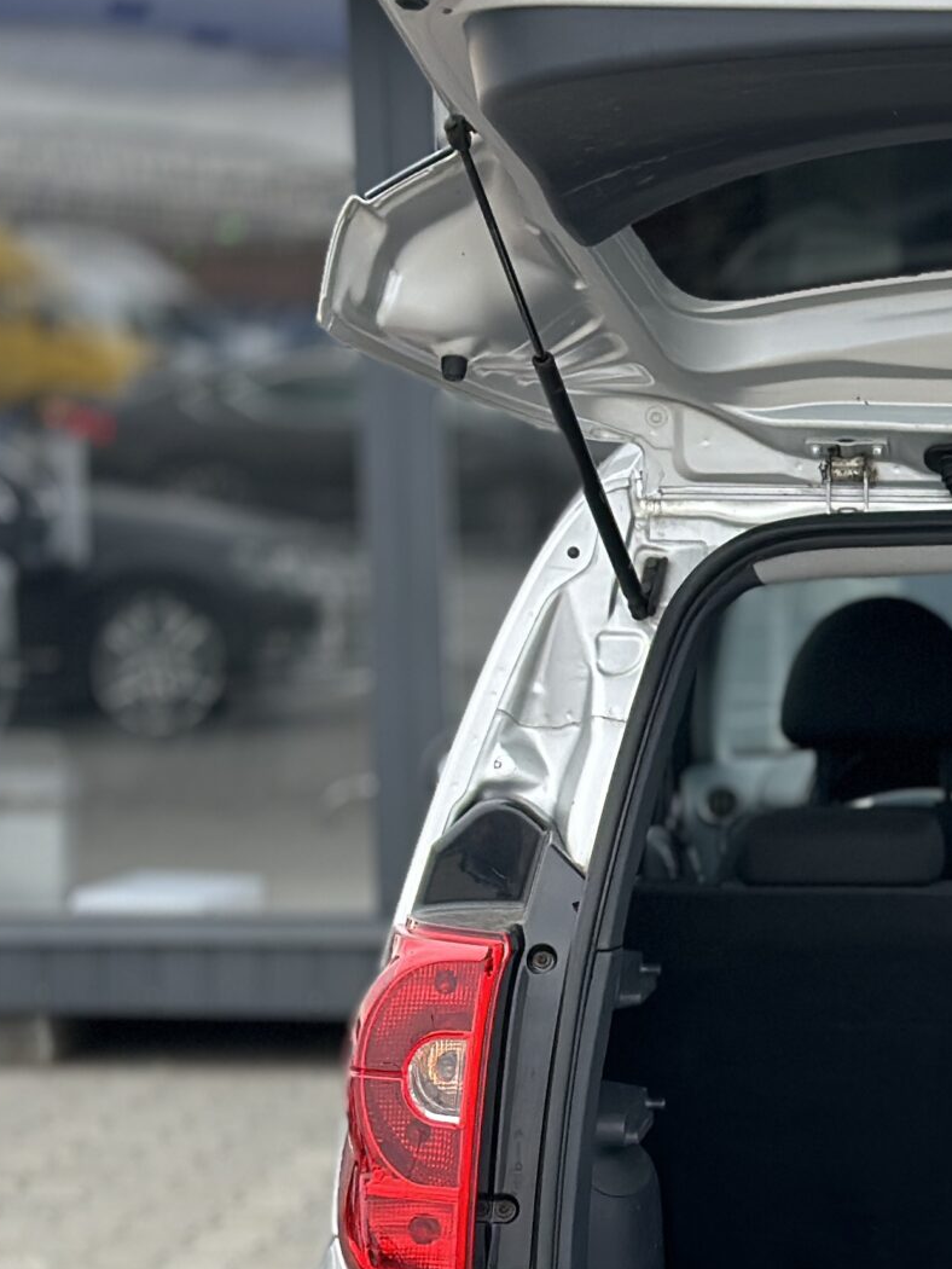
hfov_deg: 12.3
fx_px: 4289
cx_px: 1238
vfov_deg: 16.8
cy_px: 893
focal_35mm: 117
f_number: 1.78
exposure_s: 1/164
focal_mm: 6.86
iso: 125
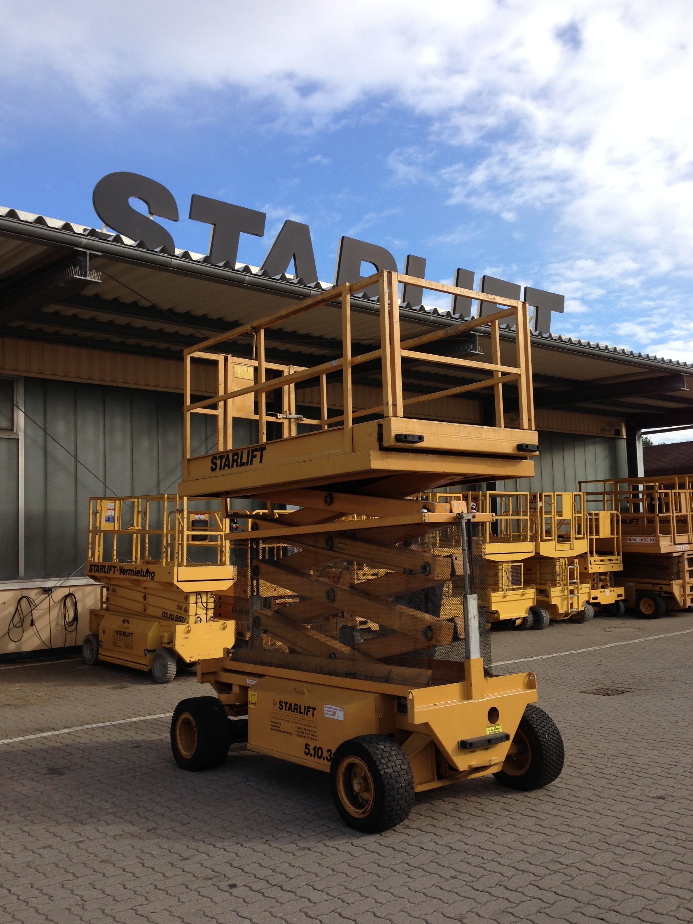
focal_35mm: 34
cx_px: 347
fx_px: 908
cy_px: 463
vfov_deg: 54.0
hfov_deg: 41.8
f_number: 2.4
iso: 50
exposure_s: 1/763
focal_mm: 4.13
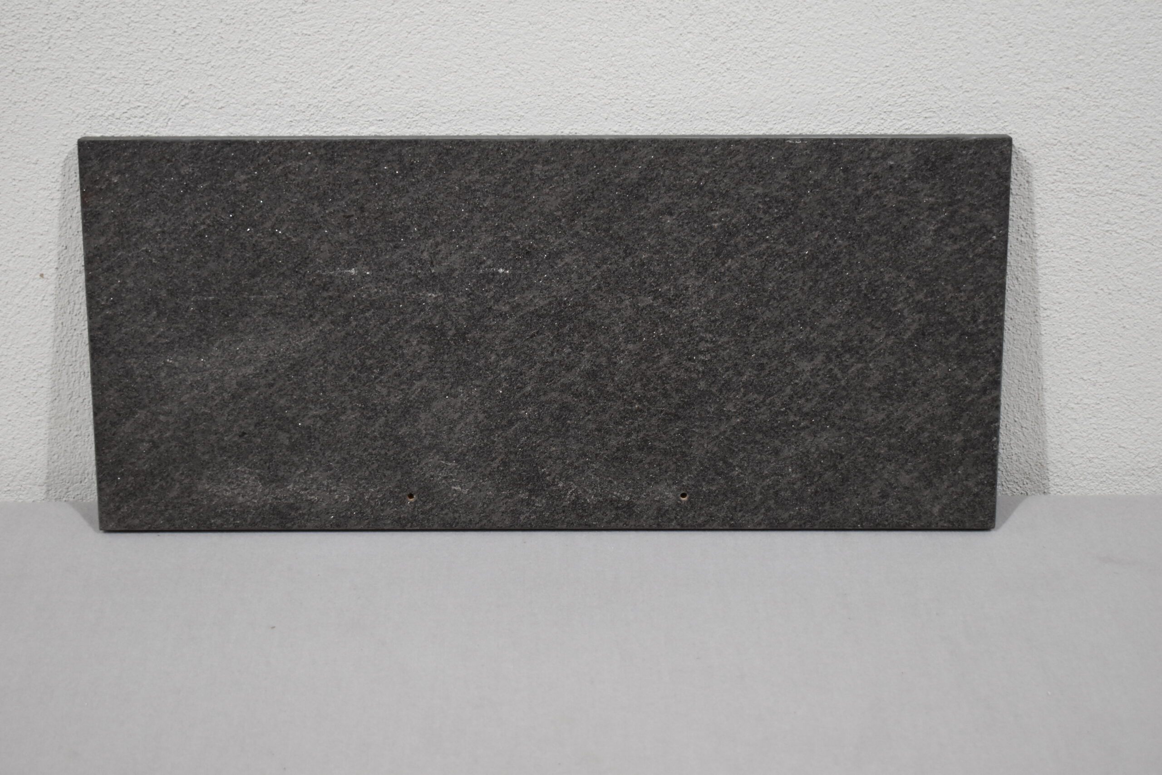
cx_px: 581
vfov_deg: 21.6
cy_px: 388
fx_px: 2033
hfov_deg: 31.9
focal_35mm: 63
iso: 800
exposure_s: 1/160
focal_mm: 42
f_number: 5
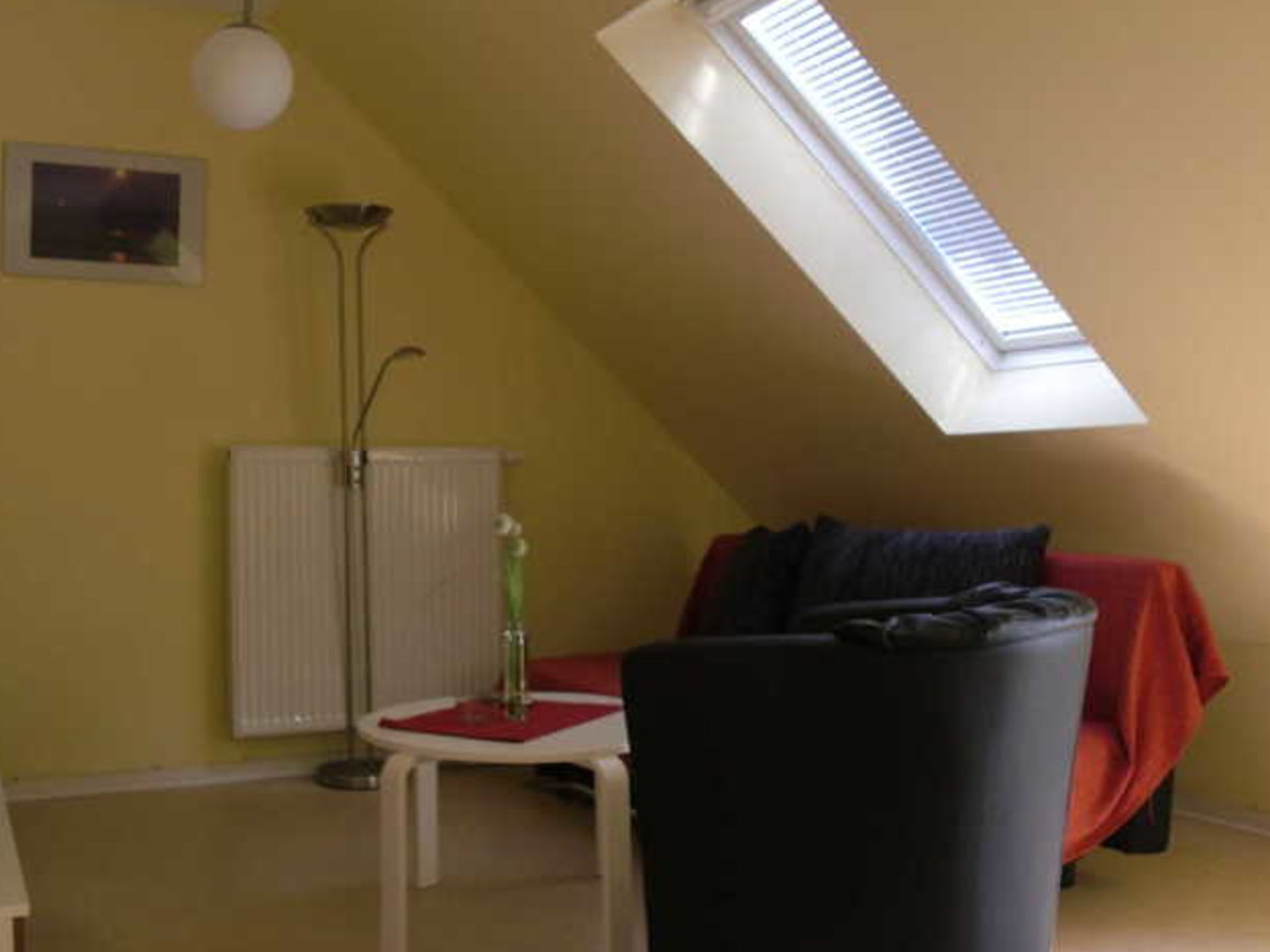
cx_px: 638
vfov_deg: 38.7
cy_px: 484
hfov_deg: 50.1
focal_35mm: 37
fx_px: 1357
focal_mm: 6.3
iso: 125
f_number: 2.8
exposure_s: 1/60
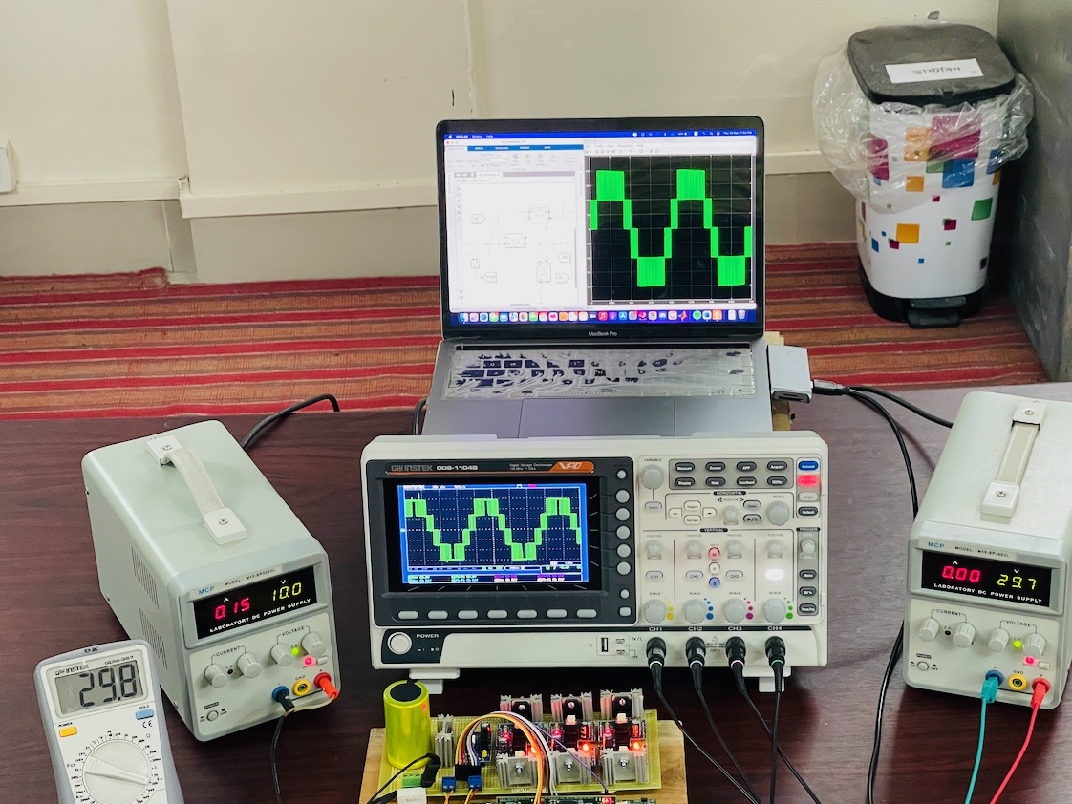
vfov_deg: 20.2
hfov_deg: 26.7
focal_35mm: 73
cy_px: 431
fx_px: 2261
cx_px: 572
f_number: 2.2
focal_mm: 7.5
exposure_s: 1/51
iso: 500
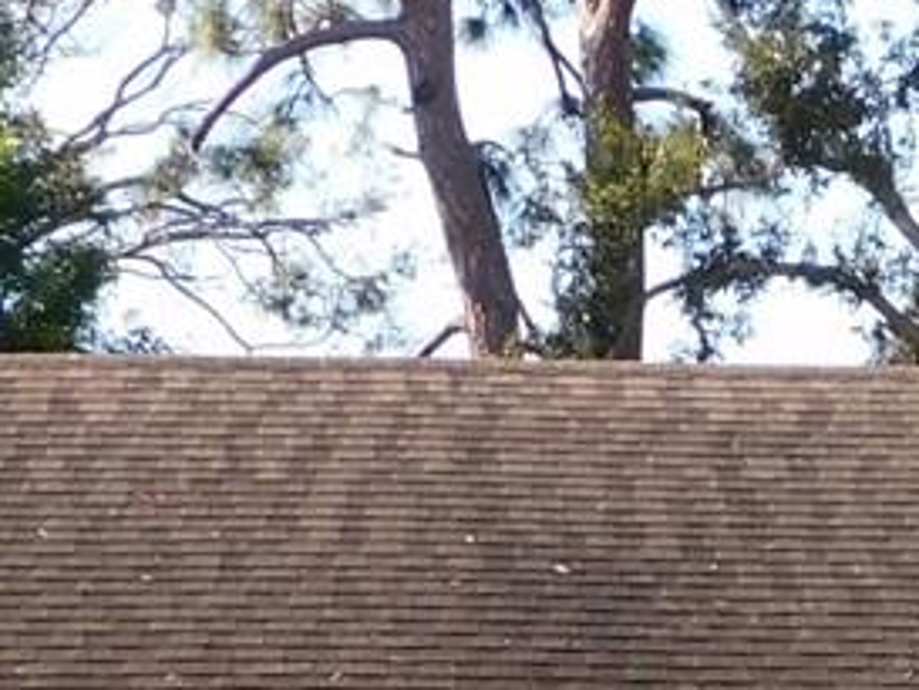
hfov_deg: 9.2
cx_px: 1636
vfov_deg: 7.1
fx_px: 5445
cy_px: 998
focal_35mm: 205
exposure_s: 1/400
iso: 125
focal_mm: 6.3
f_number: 3.8
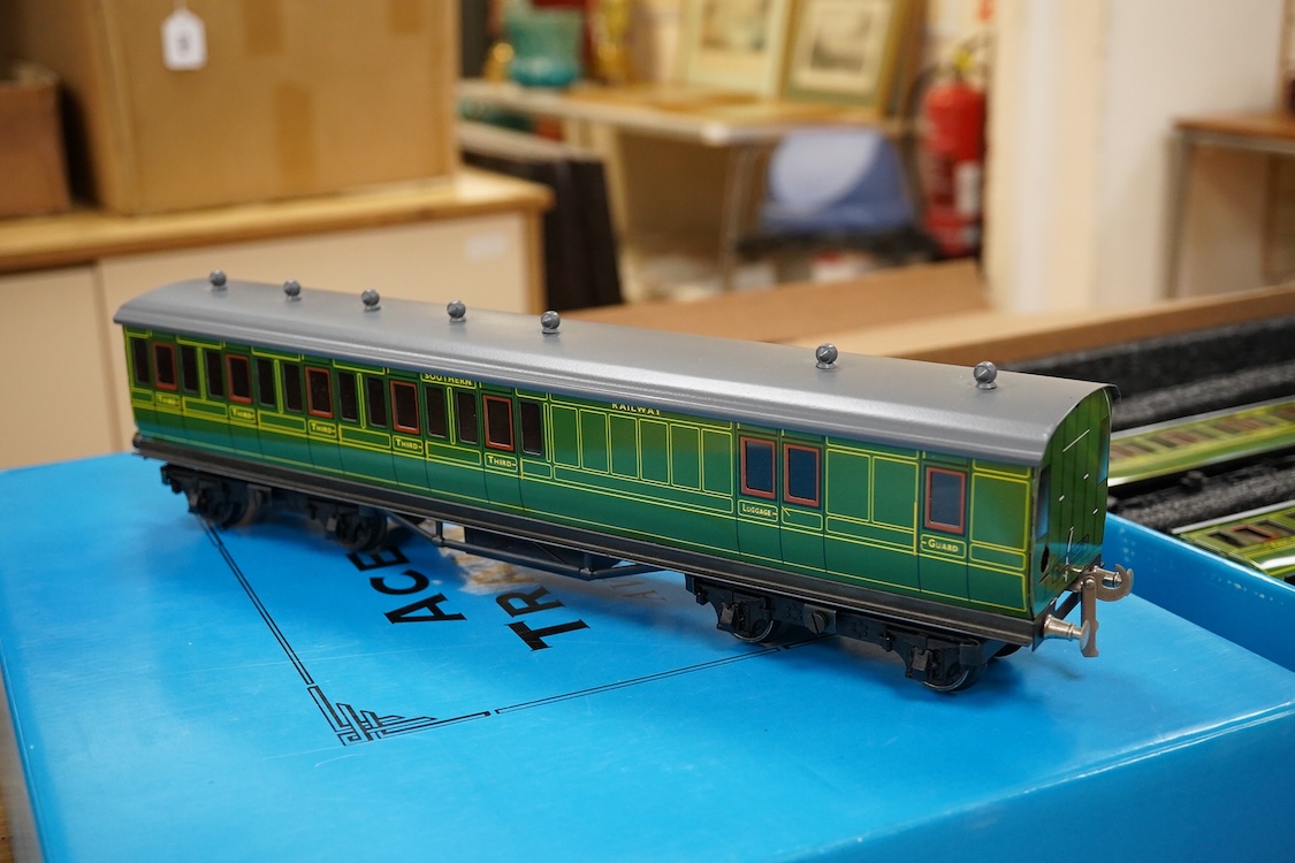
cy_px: 432
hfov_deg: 43.6
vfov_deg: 29.9
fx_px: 1619
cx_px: 648
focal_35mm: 45
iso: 2500
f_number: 7.1
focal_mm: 30
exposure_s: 1/200
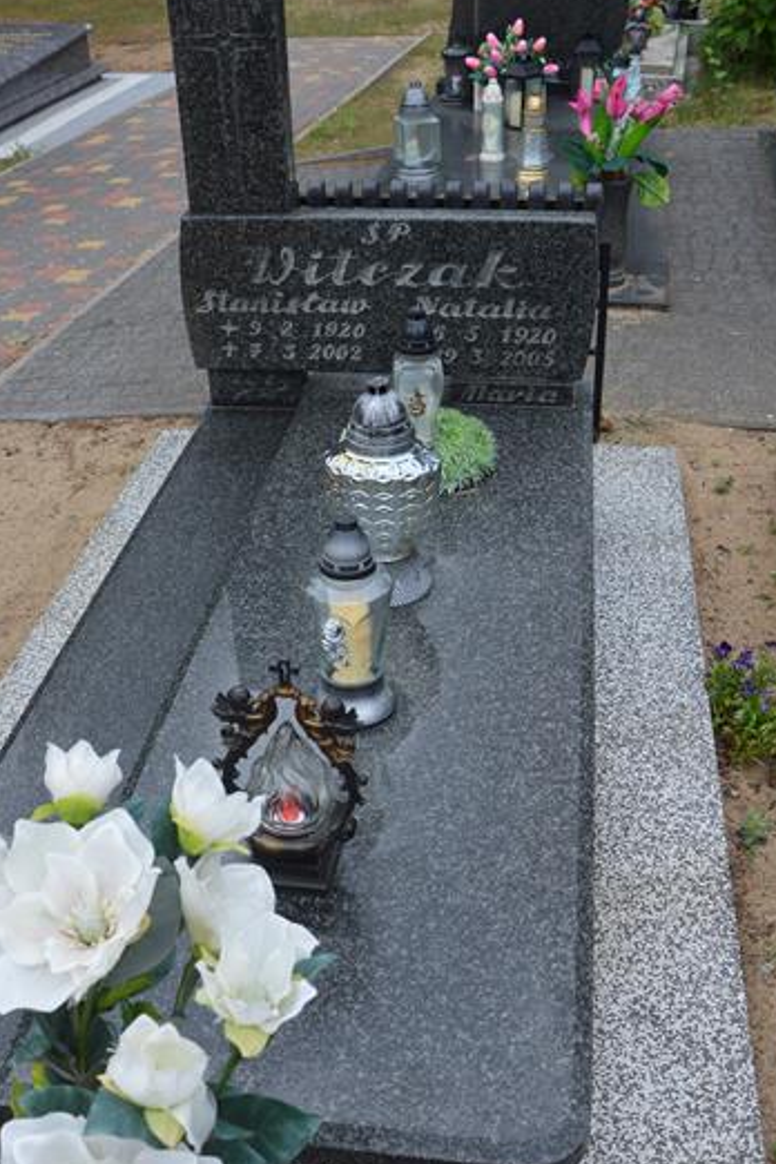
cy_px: 642
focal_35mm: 39
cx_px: 366
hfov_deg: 34.5
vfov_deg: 49.9
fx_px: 1248
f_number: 5.6
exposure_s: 1/125
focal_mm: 21
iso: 160
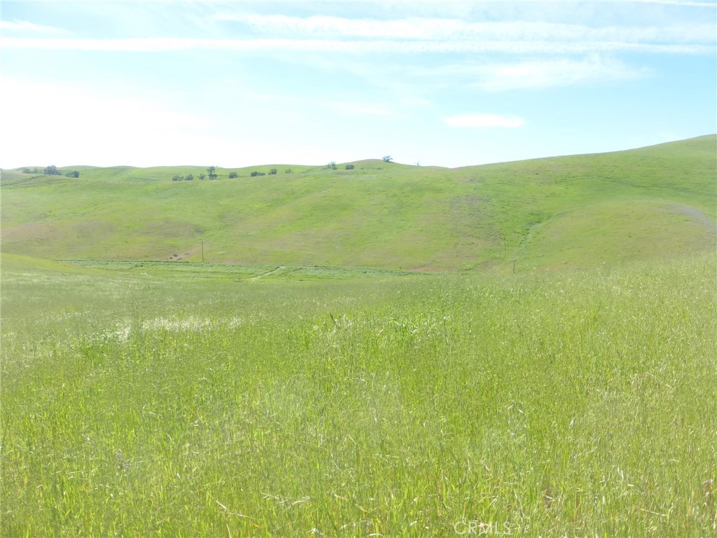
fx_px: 497
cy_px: 269
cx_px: 358
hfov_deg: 71.6
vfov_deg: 56.8
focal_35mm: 24
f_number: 4
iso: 100
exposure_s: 1/400
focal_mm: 4.3
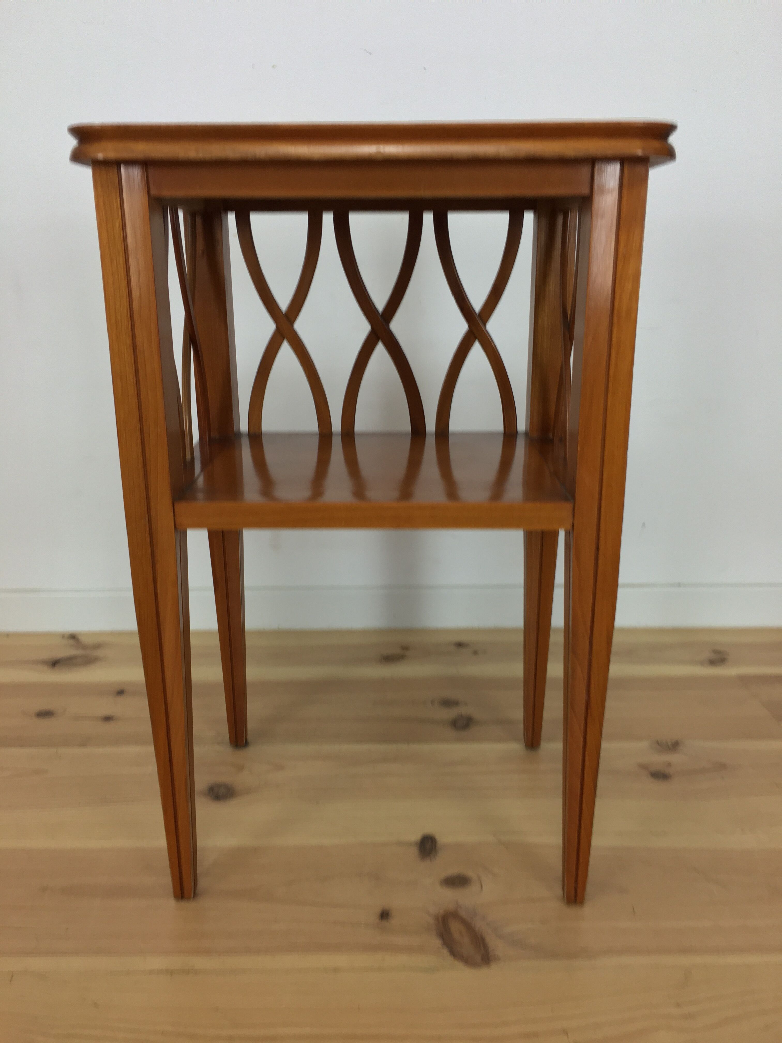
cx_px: 391
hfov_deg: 48.2
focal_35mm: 29
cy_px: 522
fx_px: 874
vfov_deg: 61.7
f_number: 2.2
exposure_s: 1/33
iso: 40
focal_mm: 4.15
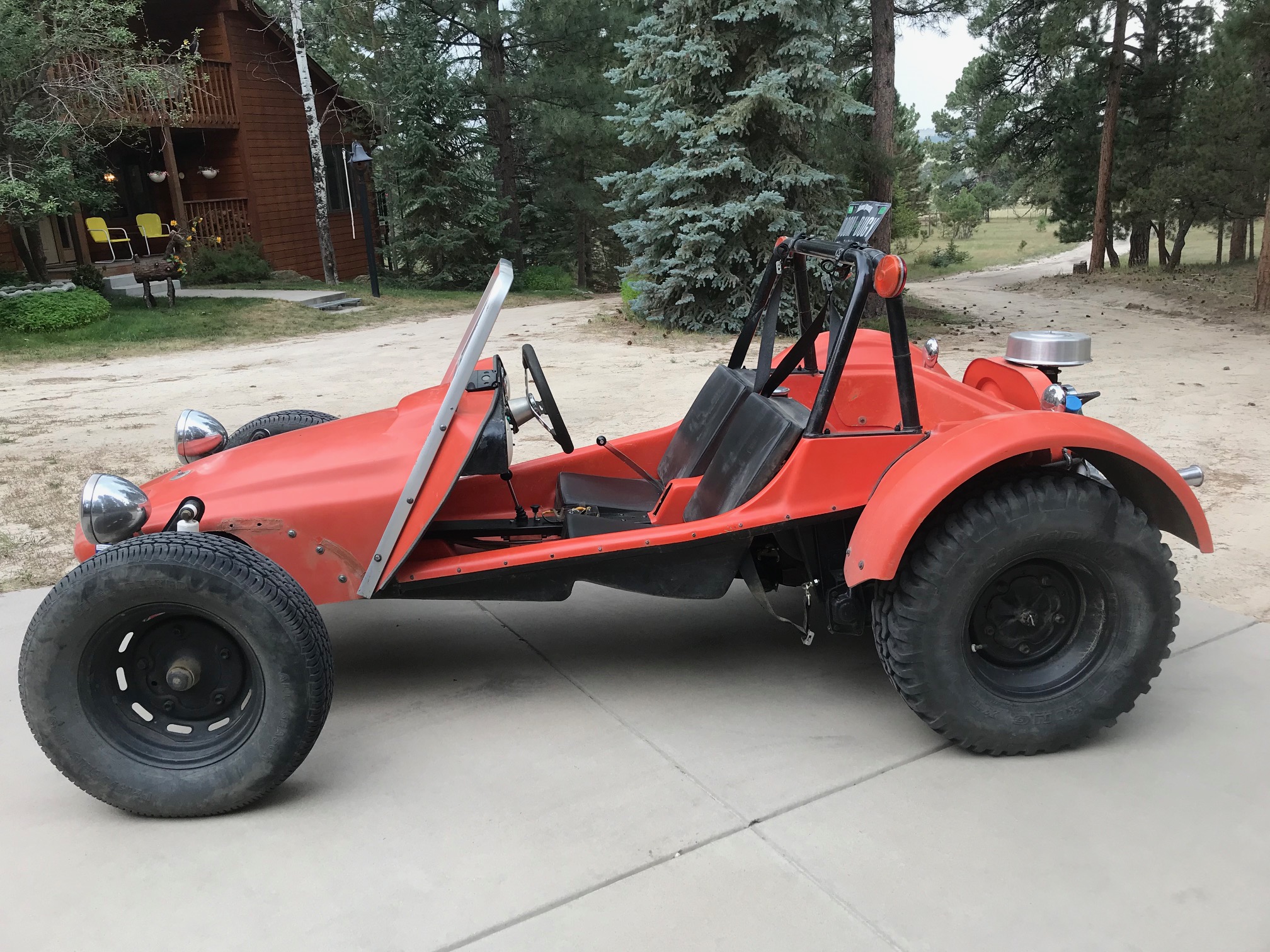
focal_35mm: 28
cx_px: 635
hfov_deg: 63.4
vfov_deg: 49.7
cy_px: 476
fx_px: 1027
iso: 20
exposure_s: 1/262
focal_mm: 3.99
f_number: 1.8
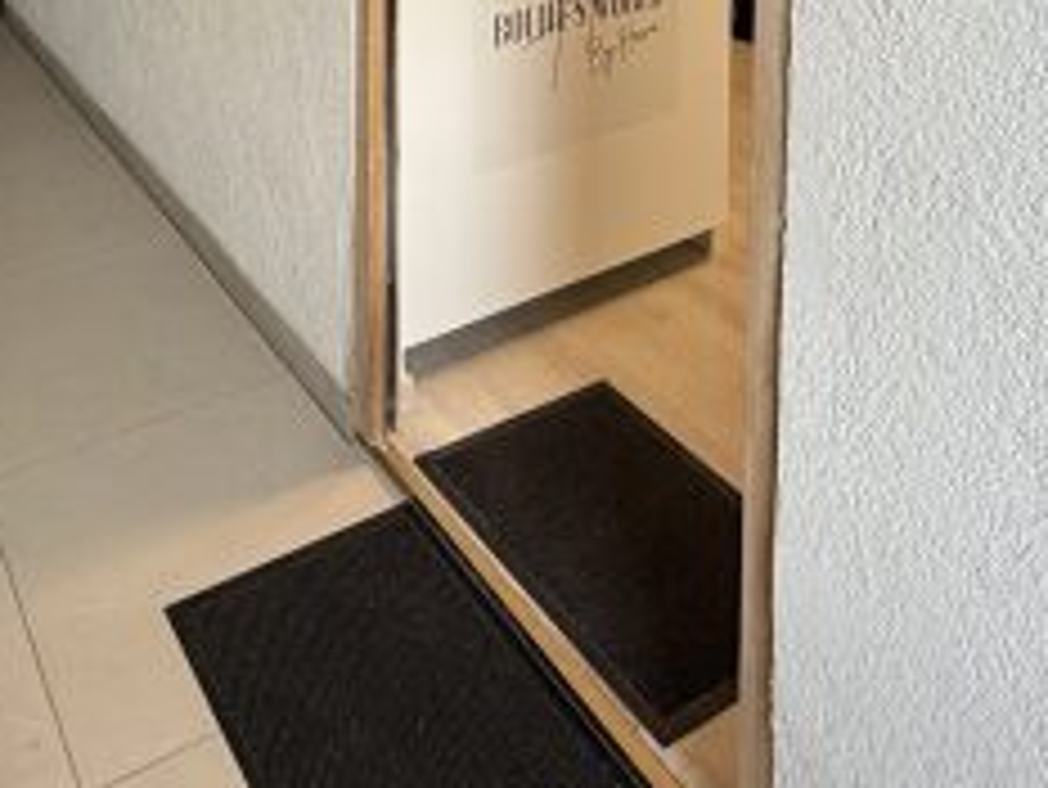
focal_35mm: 42
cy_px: -335
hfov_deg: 44.7
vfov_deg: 26.7
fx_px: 1272
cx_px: 463
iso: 125
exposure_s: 1/99
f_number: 2.2
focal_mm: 2.22
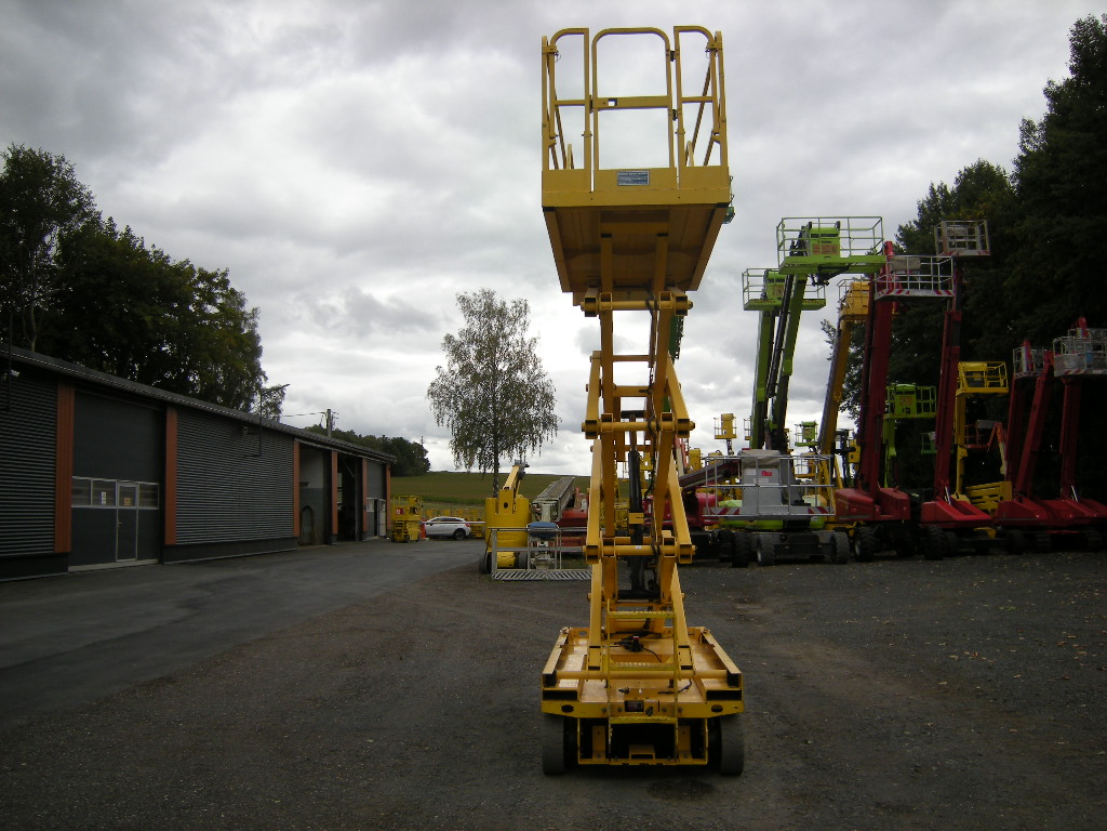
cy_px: 416
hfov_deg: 63.4
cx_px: 554
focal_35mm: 28
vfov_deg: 49.7
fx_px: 895
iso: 64
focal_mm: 4.7
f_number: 2.8
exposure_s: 1/561
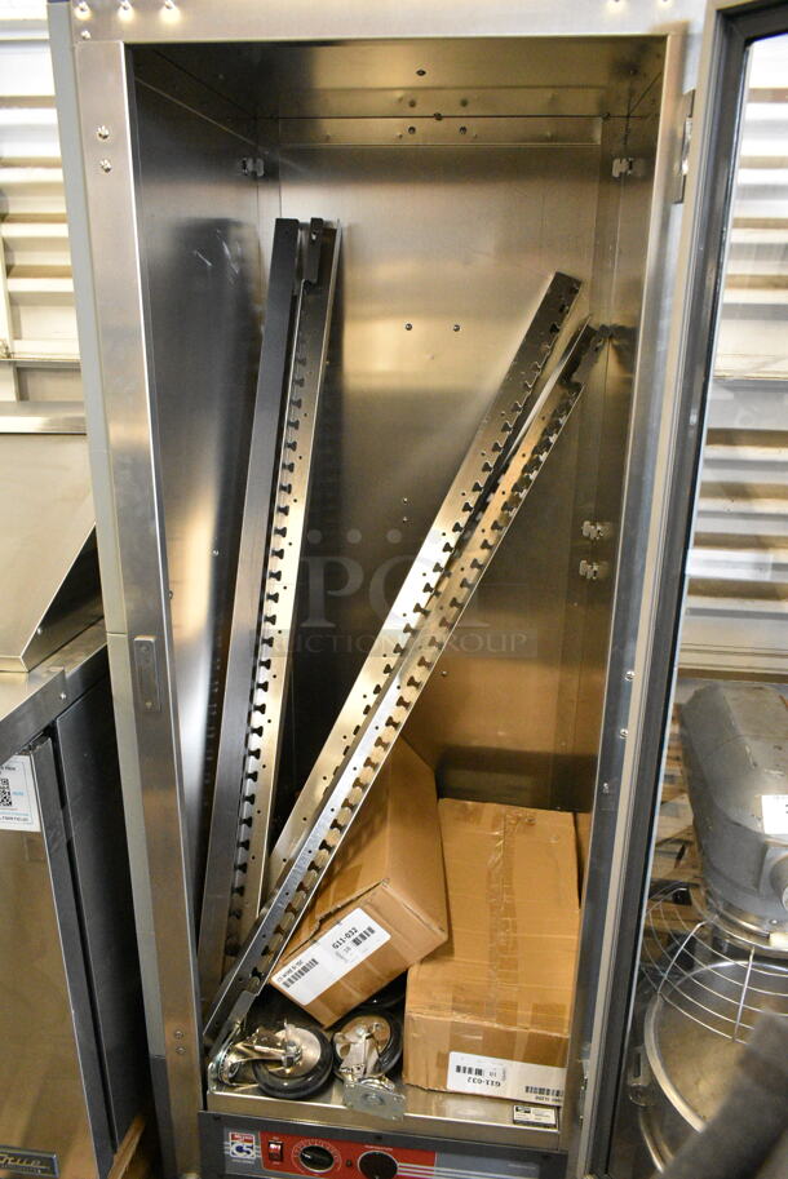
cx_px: 394
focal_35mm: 27
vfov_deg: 67.3
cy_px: 590
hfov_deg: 48.0
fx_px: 885
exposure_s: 1/125
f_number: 5.6
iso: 6400
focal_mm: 18
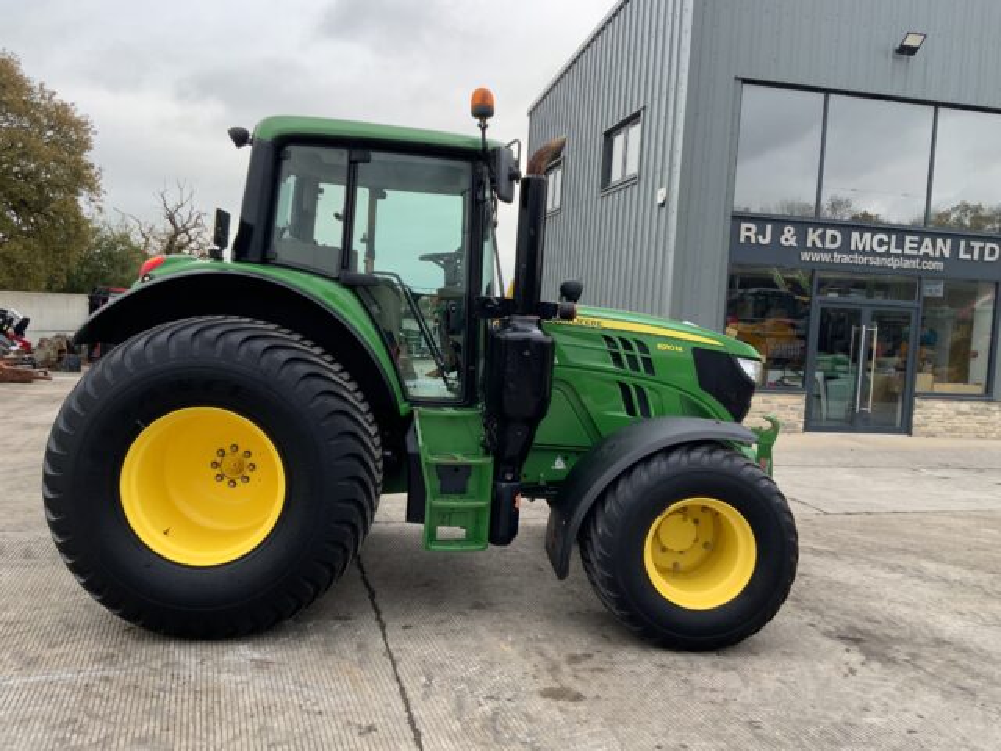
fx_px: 839
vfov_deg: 48.2
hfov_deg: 61.7
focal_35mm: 29
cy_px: 376
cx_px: 500
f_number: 1.8
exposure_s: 1/122
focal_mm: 3
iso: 20
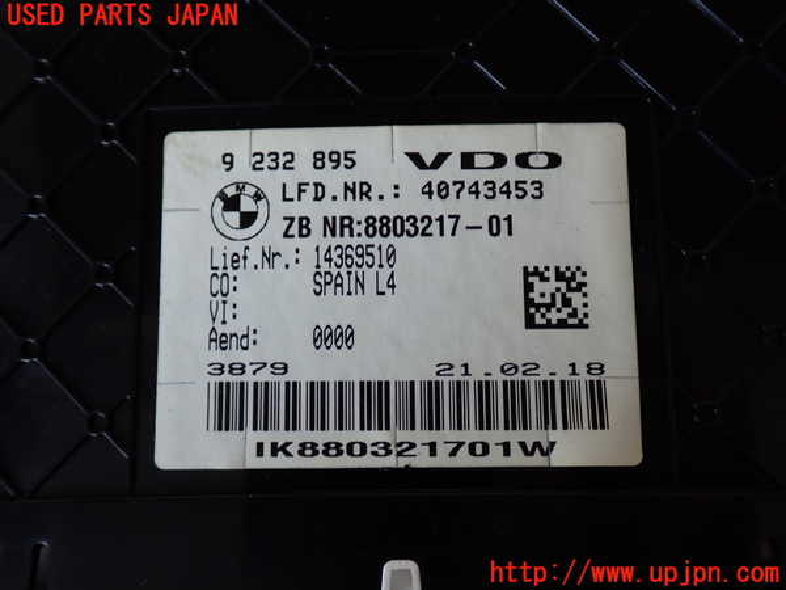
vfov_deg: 39.7
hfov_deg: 51.4
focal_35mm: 36
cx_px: 393
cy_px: 295
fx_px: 817
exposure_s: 1/40
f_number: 2.5
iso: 200
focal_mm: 6.37
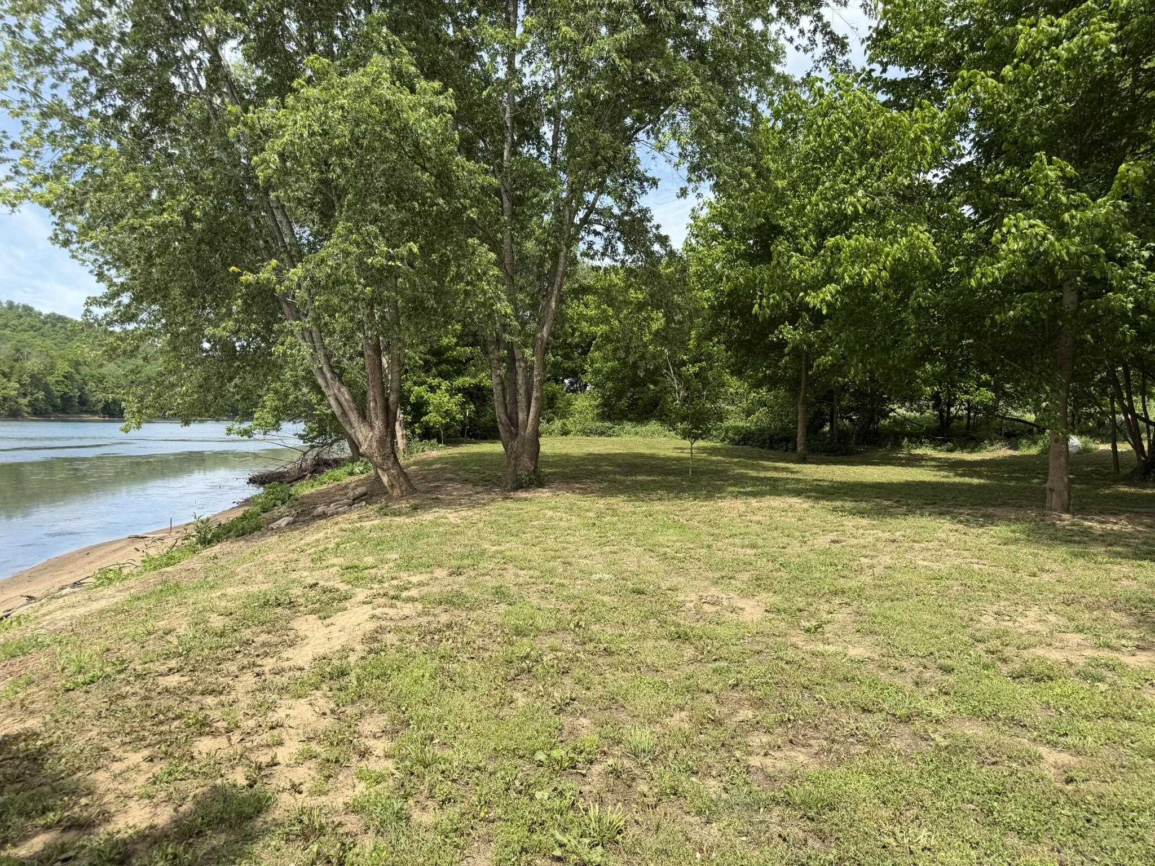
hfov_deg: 71.6
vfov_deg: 56.8
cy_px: 433
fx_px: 801
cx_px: 578
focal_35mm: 24
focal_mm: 6.76
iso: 80
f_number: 1.78
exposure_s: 1/2110
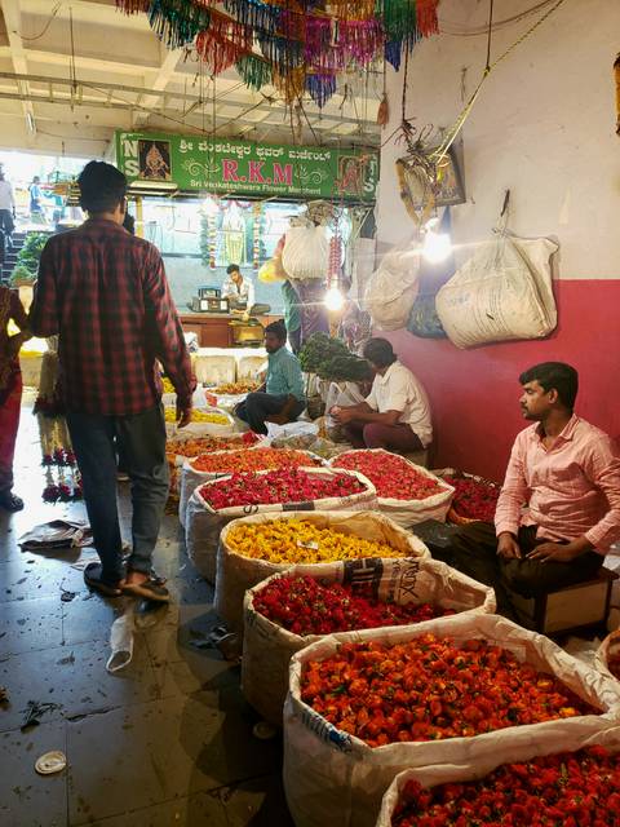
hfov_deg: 53.1
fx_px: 621
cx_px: 310
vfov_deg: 67.3
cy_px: 414
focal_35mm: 26
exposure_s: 1/50
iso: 160
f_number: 1.5
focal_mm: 4.3
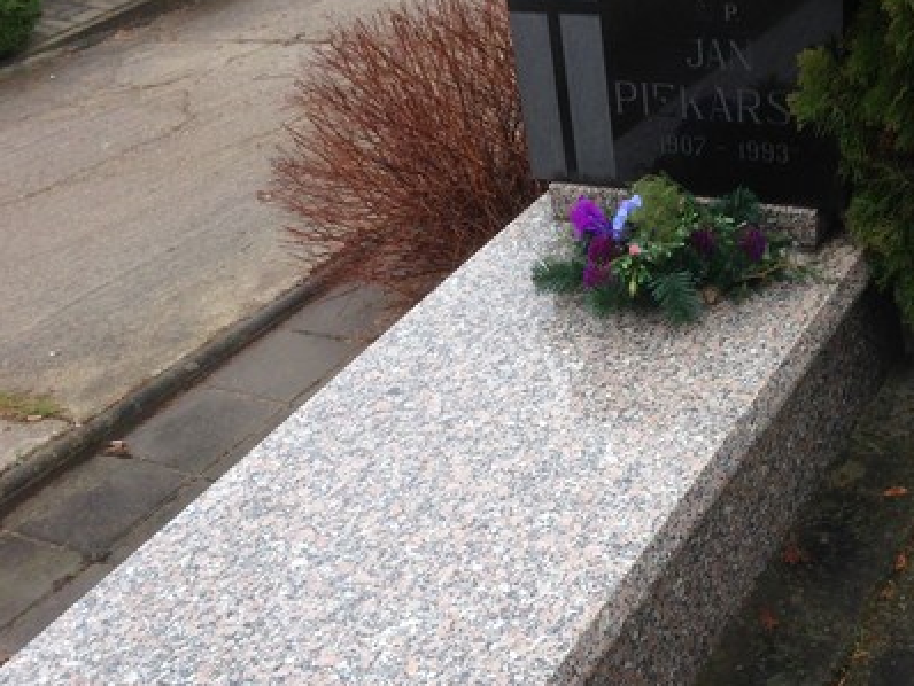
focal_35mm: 53
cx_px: 547
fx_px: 1400
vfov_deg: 27.4
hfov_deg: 36.0
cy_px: 452
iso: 80
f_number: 2.4
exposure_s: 1/120
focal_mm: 4.12
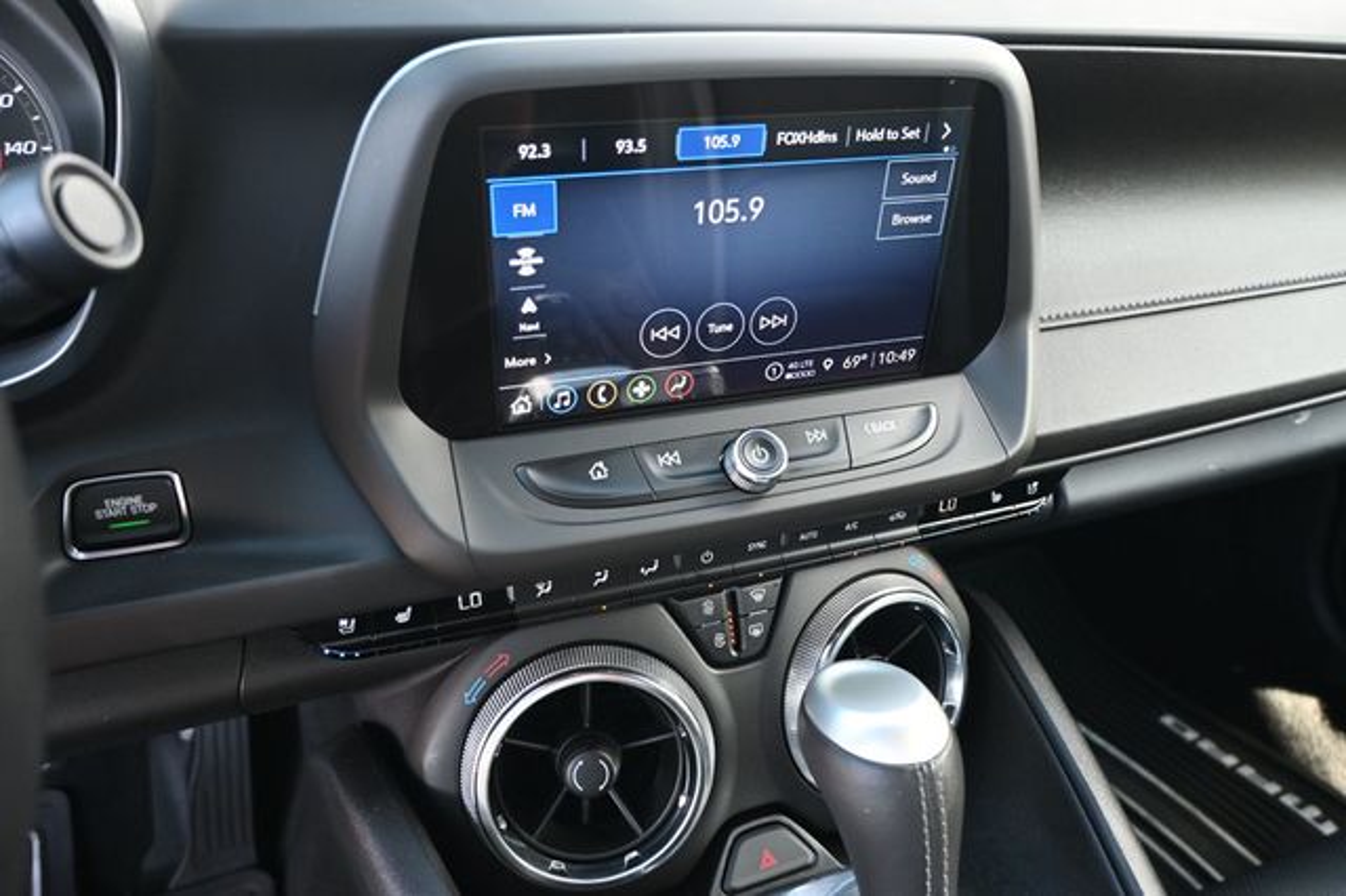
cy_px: 448
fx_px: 981
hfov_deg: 68.9
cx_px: 673
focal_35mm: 26
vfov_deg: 49.1
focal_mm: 17.5
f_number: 3.5
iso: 1400
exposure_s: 1/125
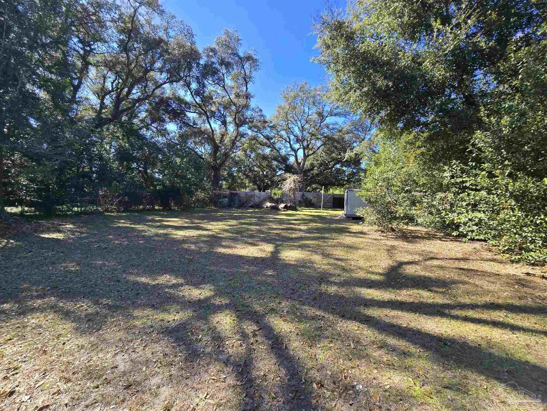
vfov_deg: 89.9
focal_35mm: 13
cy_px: 206
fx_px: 205
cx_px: 274
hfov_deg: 106.2
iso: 50
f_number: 2.2
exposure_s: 1/606
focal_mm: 2.2
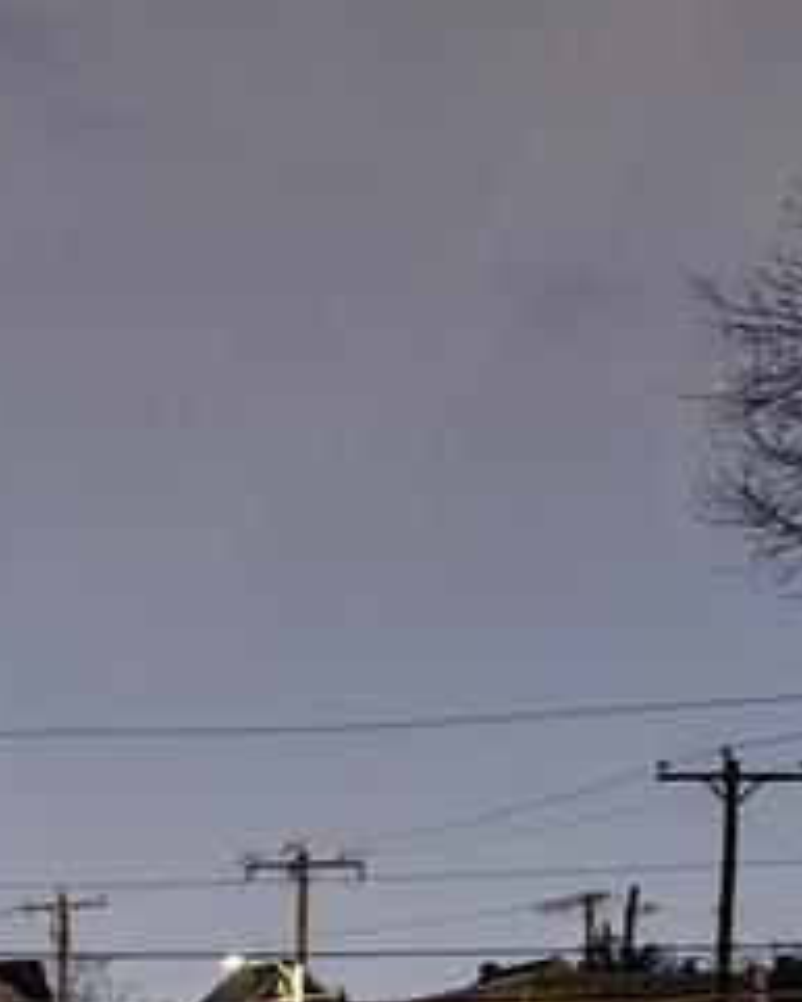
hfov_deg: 10.1
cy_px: 1559
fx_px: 4418
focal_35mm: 149
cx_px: -386
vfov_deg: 12.2
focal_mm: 5
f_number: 1.8
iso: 1600
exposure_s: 1/9.24
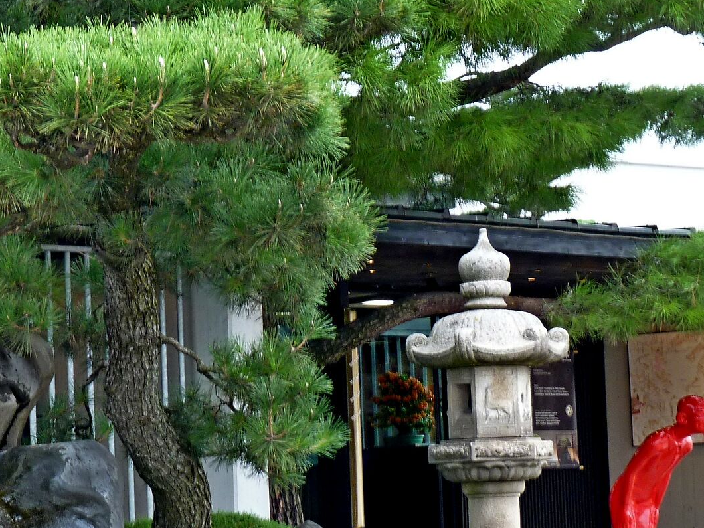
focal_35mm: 129
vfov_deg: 11.5
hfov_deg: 15.1
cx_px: 82
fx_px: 2624
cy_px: 387
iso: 100
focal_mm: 10.1
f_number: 3.2
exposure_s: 1/30
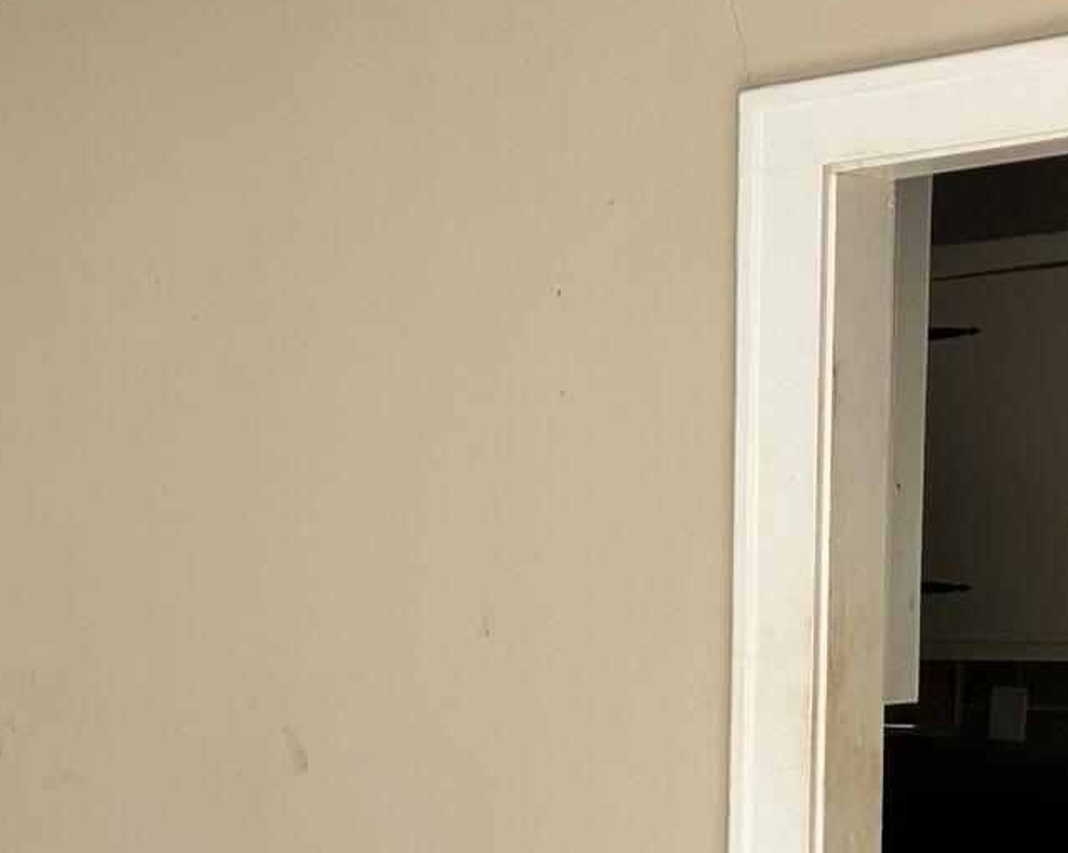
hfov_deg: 20.8
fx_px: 2559
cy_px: 830
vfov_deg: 18.5
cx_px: -424
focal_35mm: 81
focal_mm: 5.7
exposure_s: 1/121
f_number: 1.5
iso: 64
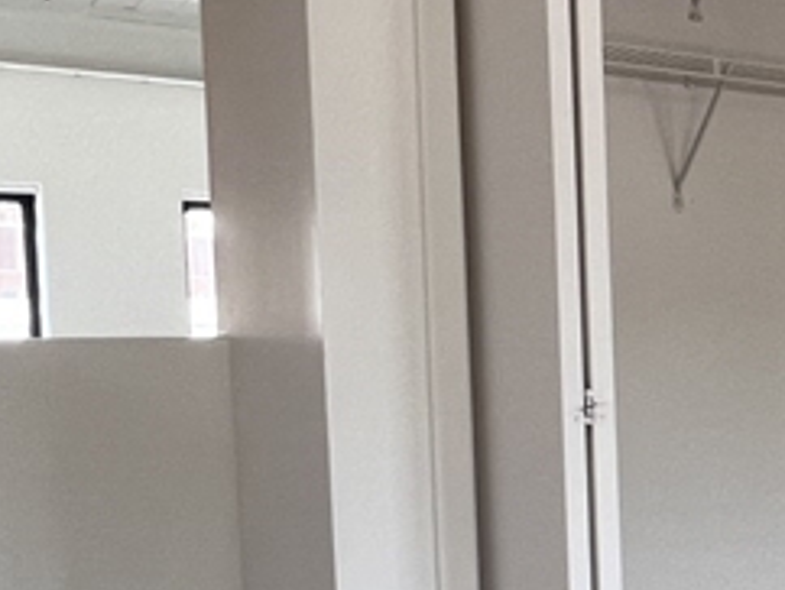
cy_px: 395
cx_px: 1155
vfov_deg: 26.4
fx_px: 1248
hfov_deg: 26.3
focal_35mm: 55
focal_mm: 1.57
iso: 64
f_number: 1.8
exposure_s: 1/99
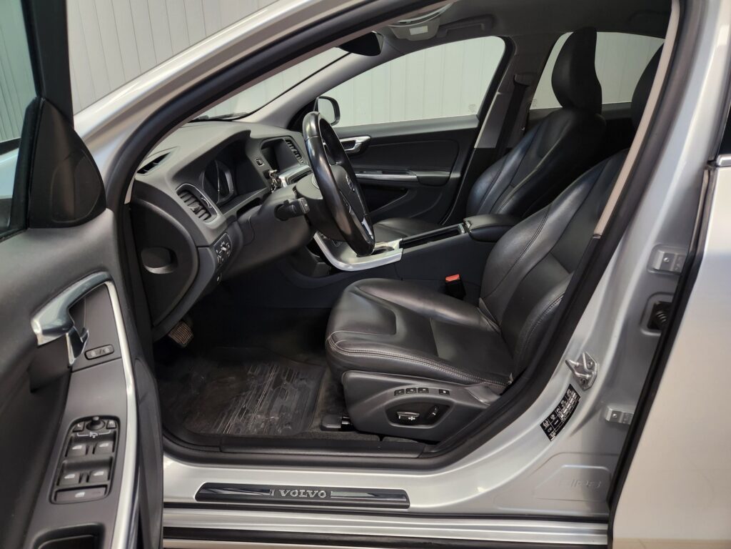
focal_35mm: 23
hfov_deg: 73.9
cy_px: 274
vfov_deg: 58.9
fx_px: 486
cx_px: 366
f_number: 1.8
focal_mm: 5.4
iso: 160
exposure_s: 1/100
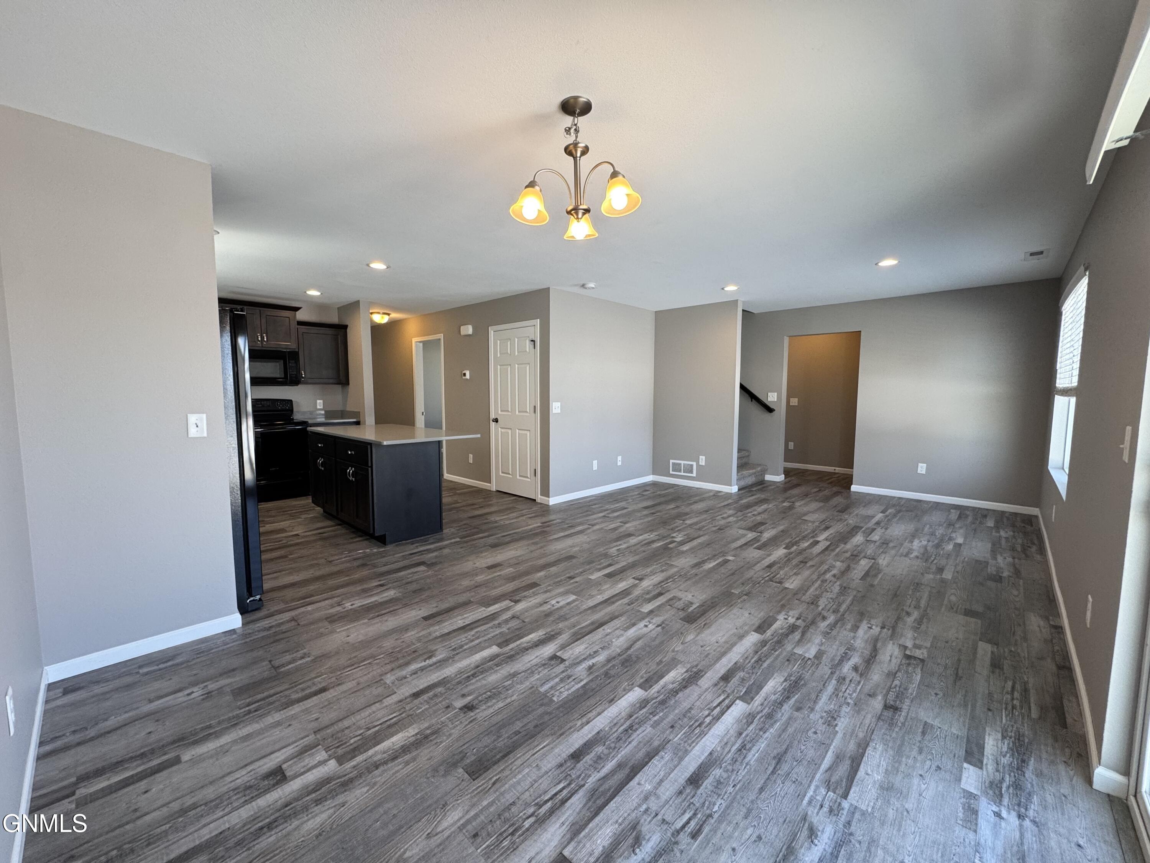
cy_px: 432
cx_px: 575
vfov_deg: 85.7
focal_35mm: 14
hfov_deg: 102.1
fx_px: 465
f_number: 2.2
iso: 125
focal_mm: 2.22
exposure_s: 1/120
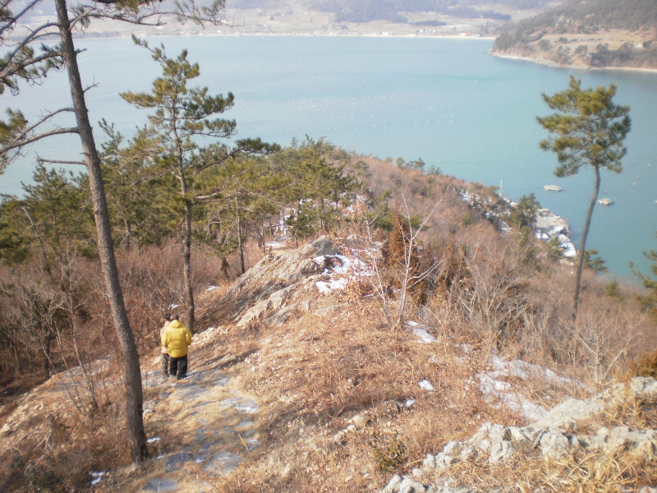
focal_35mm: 36
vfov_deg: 39.7
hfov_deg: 51.4
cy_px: 246
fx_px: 683
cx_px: 328
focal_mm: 6.3
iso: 100
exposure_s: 1/500
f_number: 3.1
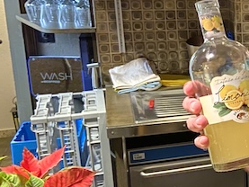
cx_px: 355
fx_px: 540
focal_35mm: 75
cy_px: 94
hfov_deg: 22.2
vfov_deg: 19.7
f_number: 1.8
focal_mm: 4.25
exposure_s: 1/20
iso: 1000
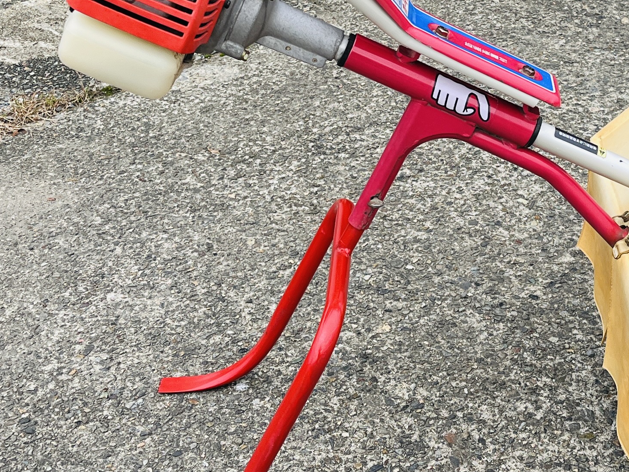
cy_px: 107
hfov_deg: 26.8
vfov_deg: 20.3
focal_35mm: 72
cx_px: 455
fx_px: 1308
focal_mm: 5.1
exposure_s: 1/983
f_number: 1.6
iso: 50
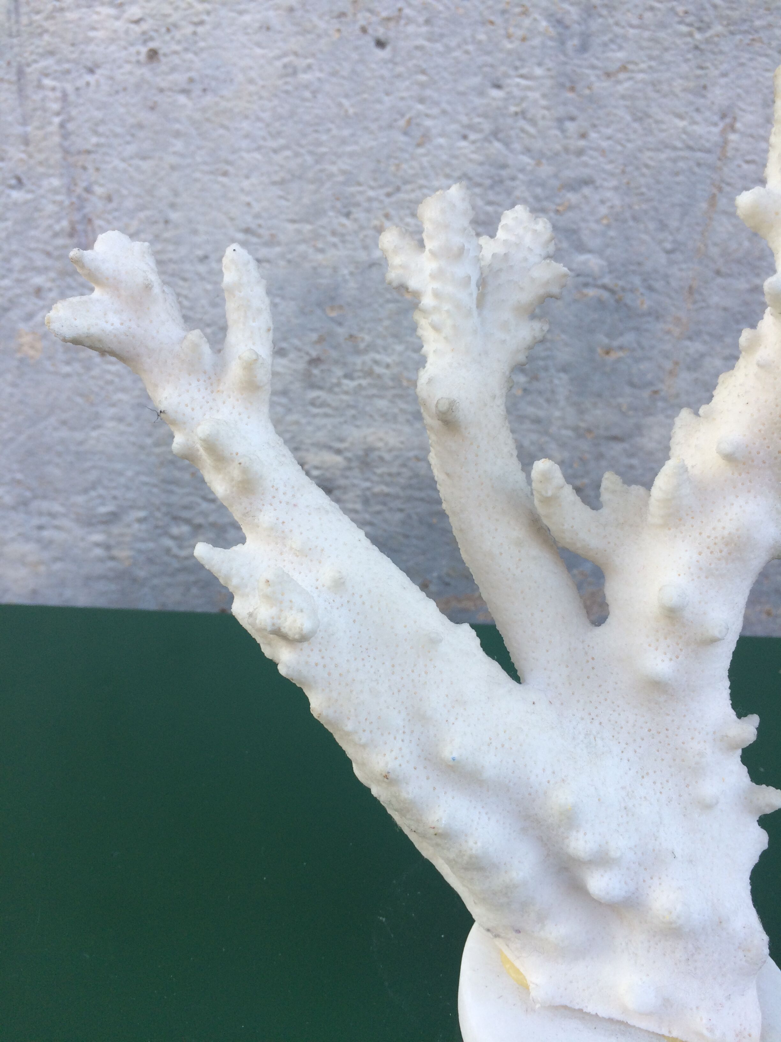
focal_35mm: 29
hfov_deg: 48.2
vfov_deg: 61.7
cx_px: 390
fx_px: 872
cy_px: 521
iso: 32
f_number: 2.2
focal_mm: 4.15
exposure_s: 1/106
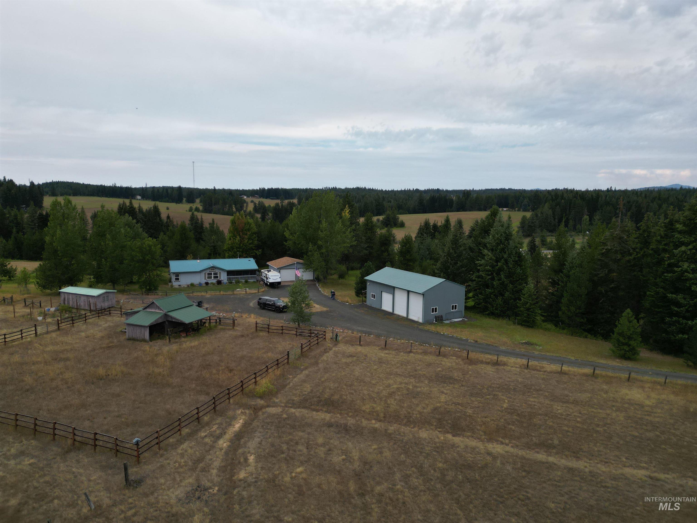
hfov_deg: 71.6
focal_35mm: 24
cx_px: 348
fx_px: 483
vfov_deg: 56.8
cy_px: 262
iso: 110
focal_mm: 6.72
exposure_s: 1/2500
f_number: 1.7
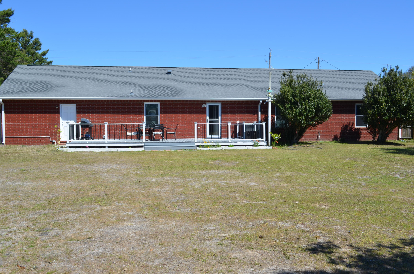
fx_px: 413
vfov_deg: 36.7
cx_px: 207
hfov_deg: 53.2
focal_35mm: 36
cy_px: 137
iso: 110
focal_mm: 24
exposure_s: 1/250
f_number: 8
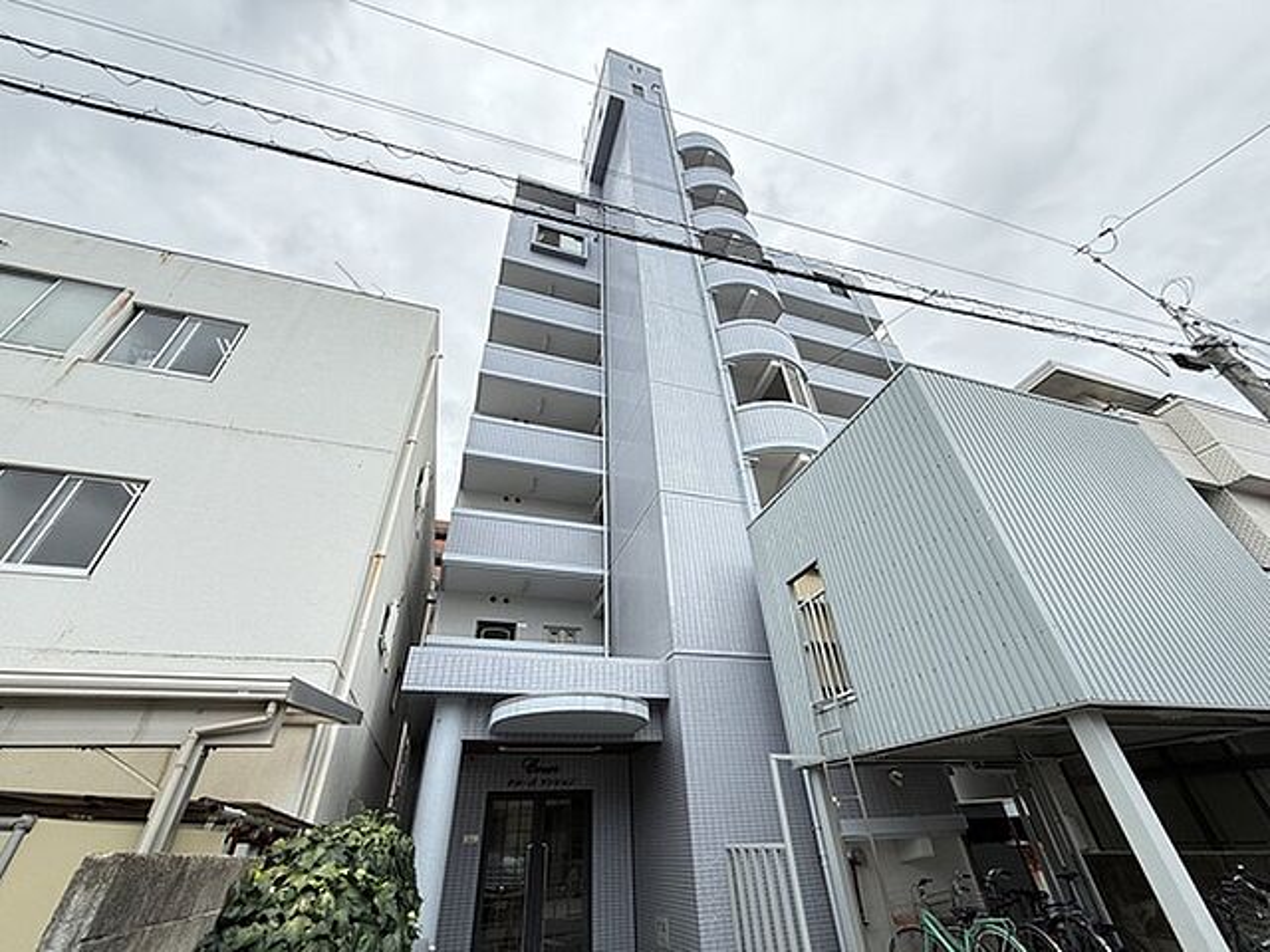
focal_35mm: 14
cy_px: 476
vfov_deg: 85.7
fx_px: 514
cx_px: 635
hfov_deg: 102.1
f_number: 2.2
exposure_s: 1/602
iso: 64
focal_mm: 2.22
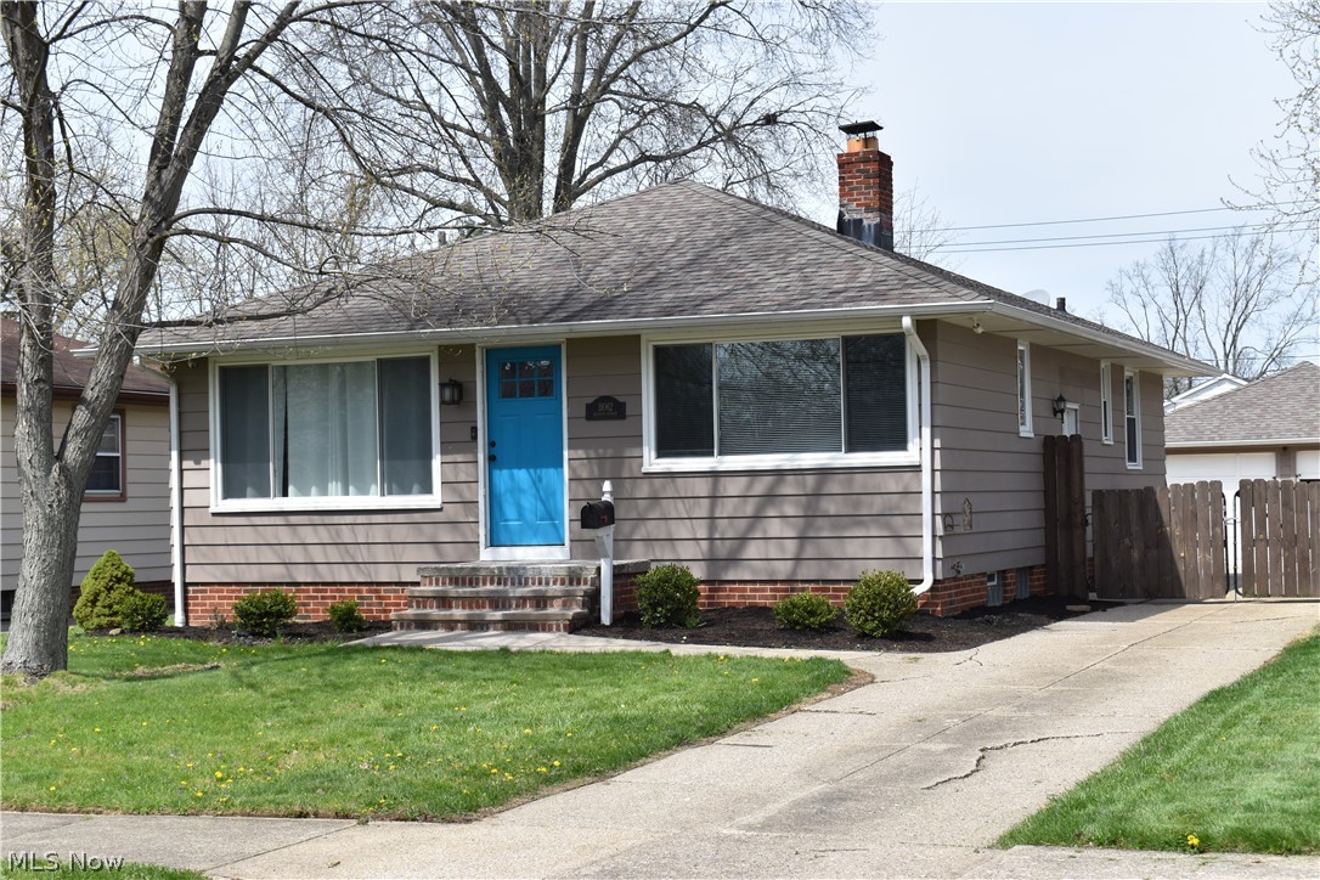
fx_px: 2090
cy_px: 440
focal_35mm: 57
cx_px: 660
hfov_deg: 35.1
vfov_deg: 23.8
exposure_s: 1/250
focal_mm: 38
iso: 100
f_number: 8
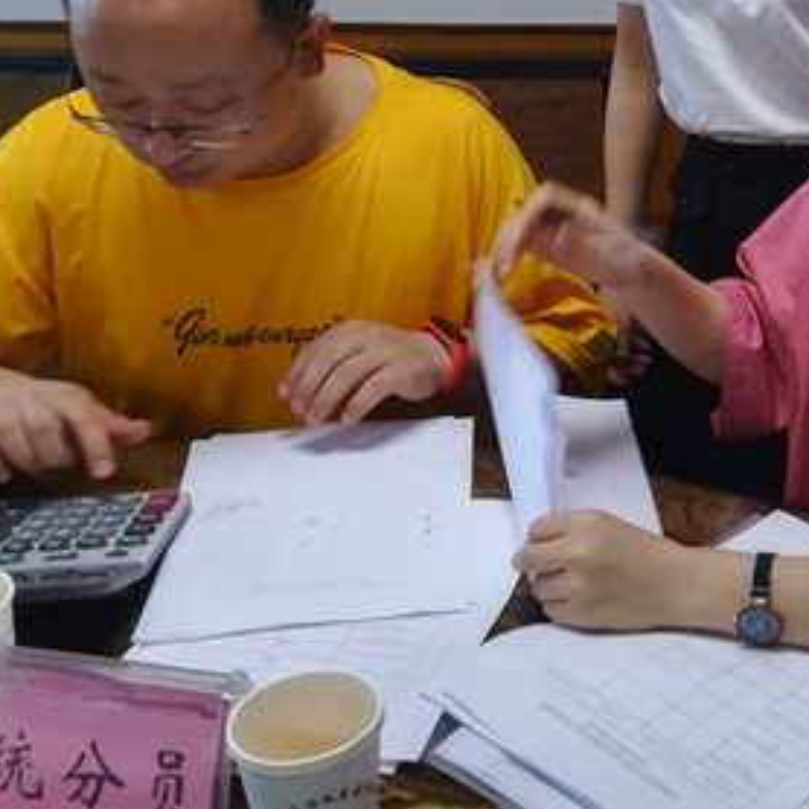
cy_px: 227
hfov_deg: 31.3
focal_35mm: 53
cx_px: 663
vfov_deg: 31.8
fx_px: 1401
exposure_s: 1/33.3
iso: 250
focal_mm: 3.83
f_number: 2.2
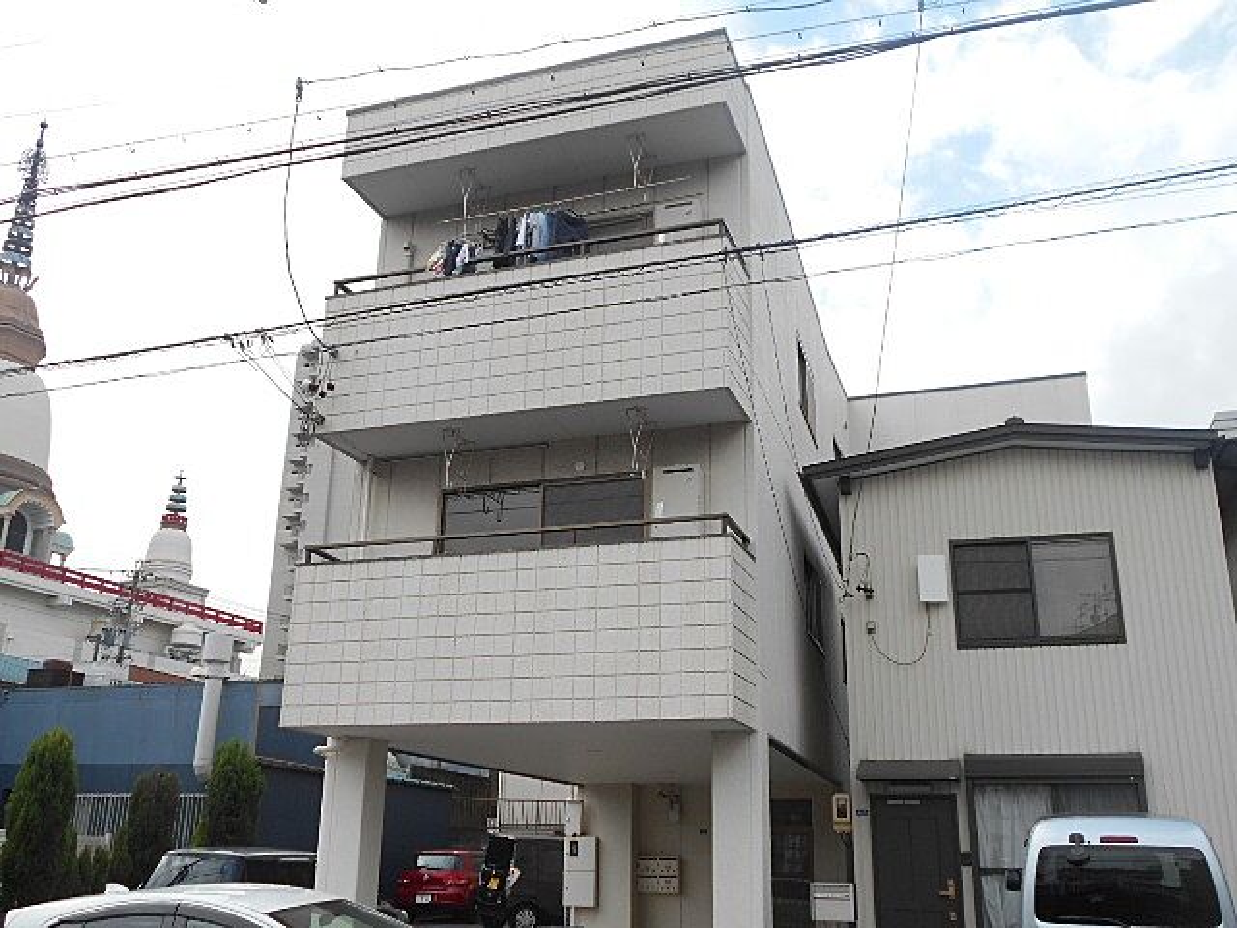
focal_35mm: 34
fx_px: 1215
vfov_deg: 41.8
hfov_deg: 54.0
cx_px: 618
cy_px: 464
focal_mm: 5.8
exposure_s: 1/500
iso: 80
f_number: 3.6
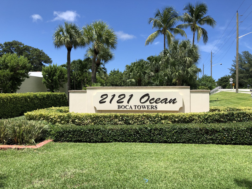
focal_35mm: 28
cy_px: 94
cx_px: 126
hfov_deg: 63.4
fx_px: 204
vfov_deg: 49.7
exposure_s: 1/1799
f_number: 1.8
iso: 20
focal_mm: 3.99
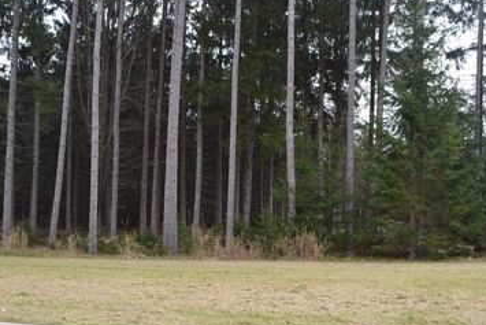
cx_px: 200
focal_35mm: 38
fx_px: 513
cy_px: 167
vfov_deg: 35.1
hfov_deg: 50.4
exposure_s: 1/125
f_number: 5.6
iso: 220
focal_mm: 18
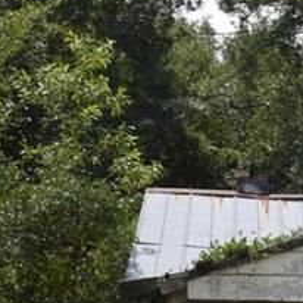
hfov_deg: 11.2
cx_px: 387
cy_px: 221
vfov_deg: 11.5
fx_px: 1505
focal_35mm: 152
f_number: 9
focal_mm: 24
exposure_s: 1/200
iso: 100
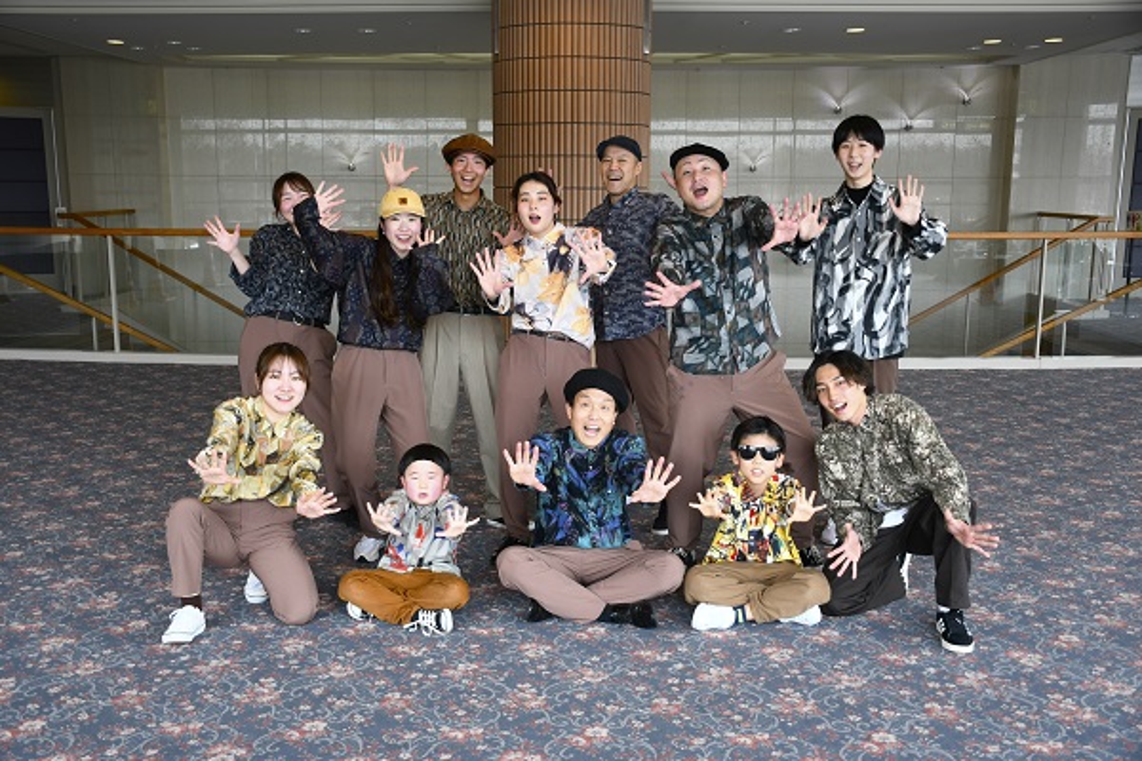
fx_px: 1237
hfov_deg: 49.6
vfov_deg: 34.2
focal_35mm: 39
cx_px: 571
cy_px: 380
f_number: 3.8
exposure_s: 1/40
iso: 250
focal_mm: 26
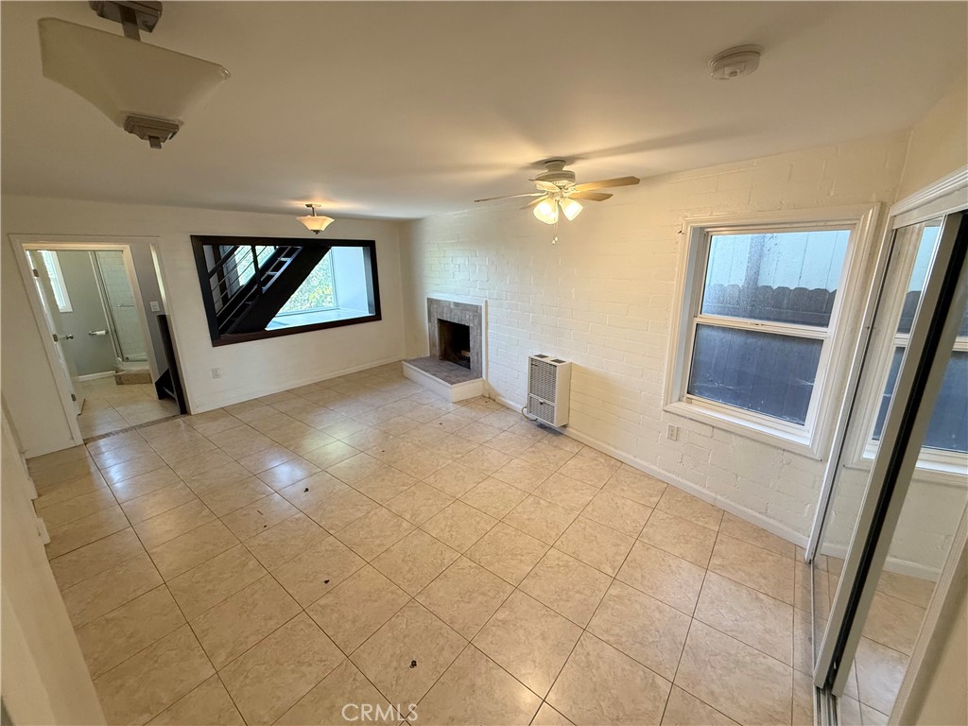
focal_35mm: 14
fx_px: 391
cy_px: 363
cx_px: 484
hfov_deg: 102.1
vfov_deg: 85.7
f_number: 2.2
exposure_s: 1/120
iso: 250
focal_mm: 2.22
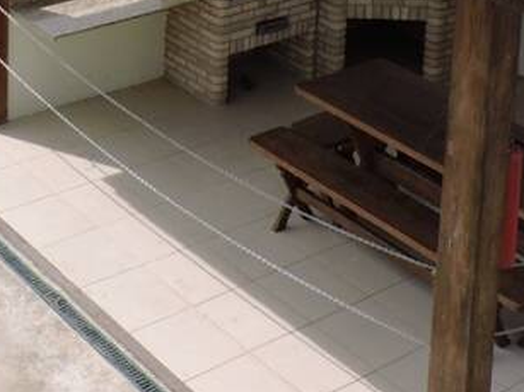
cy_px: -257
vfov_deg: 16.2
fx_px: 1211
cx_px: 5
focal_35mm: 80
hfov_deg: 23.4
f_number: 3.3
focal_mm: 4.3
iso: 100
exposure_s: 1/1250
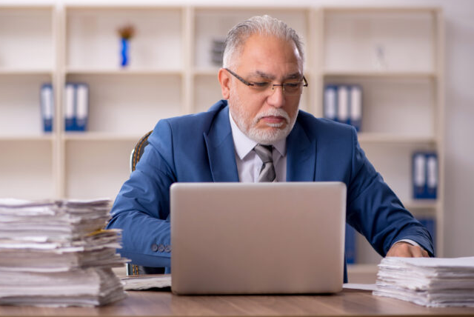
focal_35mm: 126
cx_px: 209
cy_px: 142
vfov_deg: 10.9
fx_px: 1660
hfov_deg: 16.2
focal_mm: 105
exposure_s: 1/125
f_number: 4
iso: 100
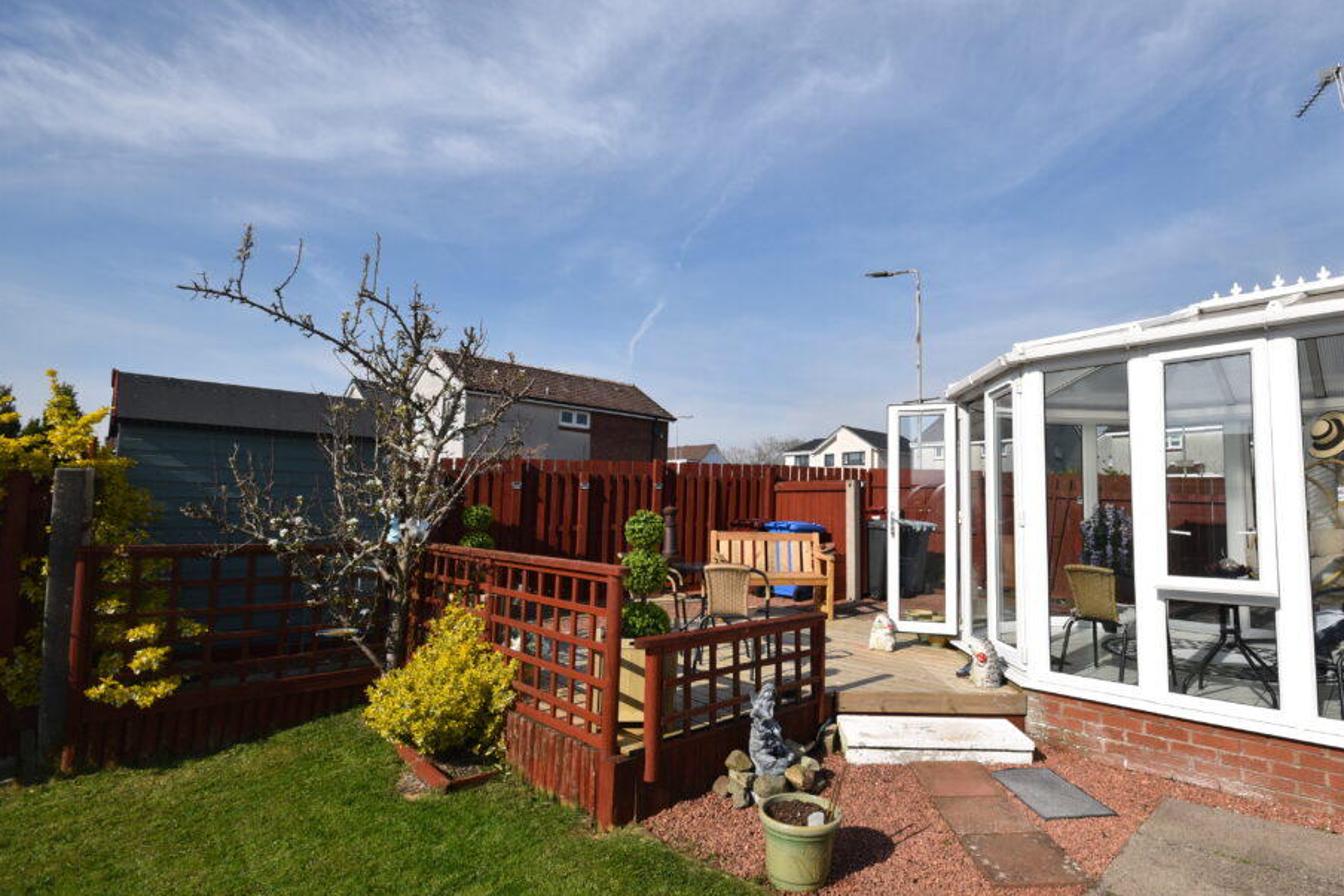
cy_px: 454
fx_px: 635
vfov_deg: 70.5
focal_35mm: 17
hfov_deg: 92.9
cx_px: 751
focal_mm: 10
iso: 100
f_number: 10
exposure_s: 1/200
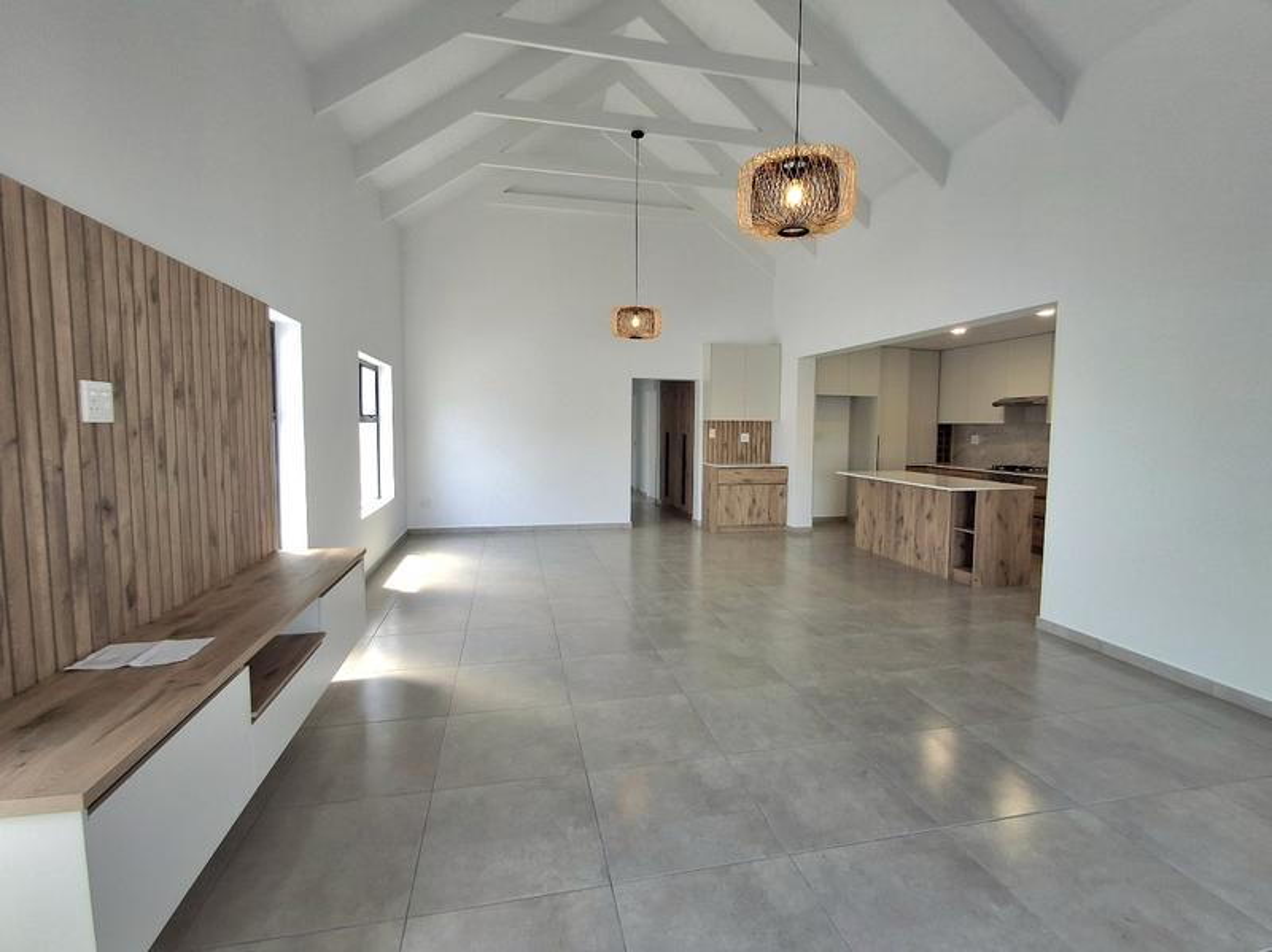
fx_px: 588
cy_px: 476
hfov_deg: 94.5
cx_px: 636
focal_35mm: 16
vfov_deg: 78.0
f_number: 2.2
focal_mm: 1.64
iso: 40
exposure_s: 1/60.2
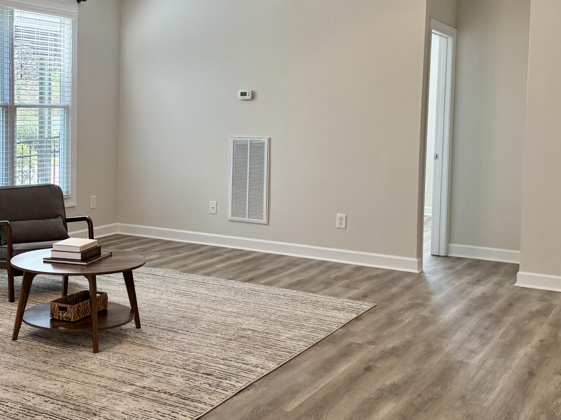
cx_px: 147
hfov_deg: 38.7
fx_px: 778
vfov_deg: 30.1
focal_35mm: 48
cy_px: 154
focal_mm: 6.76
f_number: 1.78
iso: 200
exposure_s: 1/183
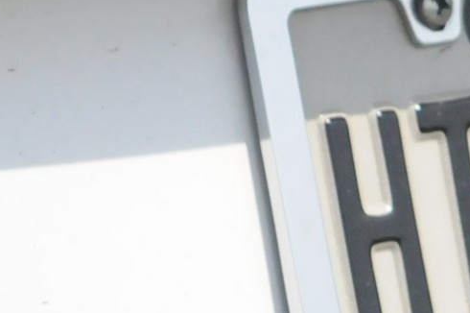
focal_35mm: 957
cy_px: -251
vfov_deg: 1.4
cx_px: 800
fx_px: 12479
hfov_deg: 2.2
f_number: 7.1
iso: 2000
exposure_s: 1/6400
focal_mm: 125
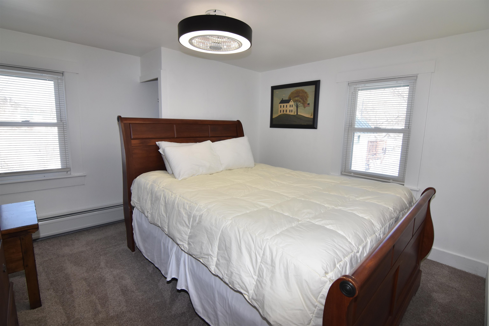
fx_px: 224
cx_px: 244
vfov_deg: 72.1
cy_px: 163
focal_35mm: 16
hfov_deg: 95.0
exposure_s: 1/125
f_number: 5.6
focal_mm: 11
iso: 500
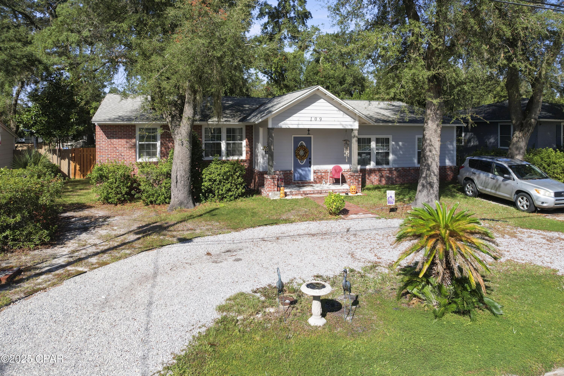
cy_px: 188
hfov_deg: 78.6
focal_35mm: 22
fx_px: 345
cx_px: 282
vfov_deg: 57.2
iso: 100
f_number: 2.8
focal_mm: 8.38
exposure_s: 1/1500
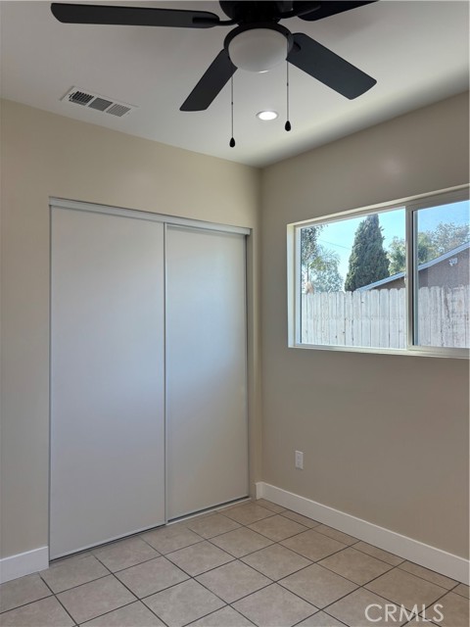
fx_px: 471
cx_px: 235
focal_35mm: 26
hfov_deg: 53.1
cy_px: 314
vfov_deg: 67.3
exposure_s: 1/203
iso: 50
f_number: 1.6
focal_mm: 5.96
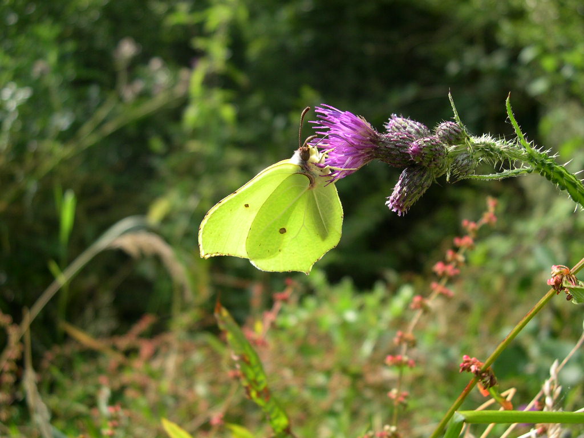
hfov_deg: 49.0
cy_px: 219
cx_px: 292
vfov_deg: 37.7
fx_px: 641
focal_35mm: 38
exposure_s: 1/316
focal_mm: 8
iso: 100
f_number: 2.8
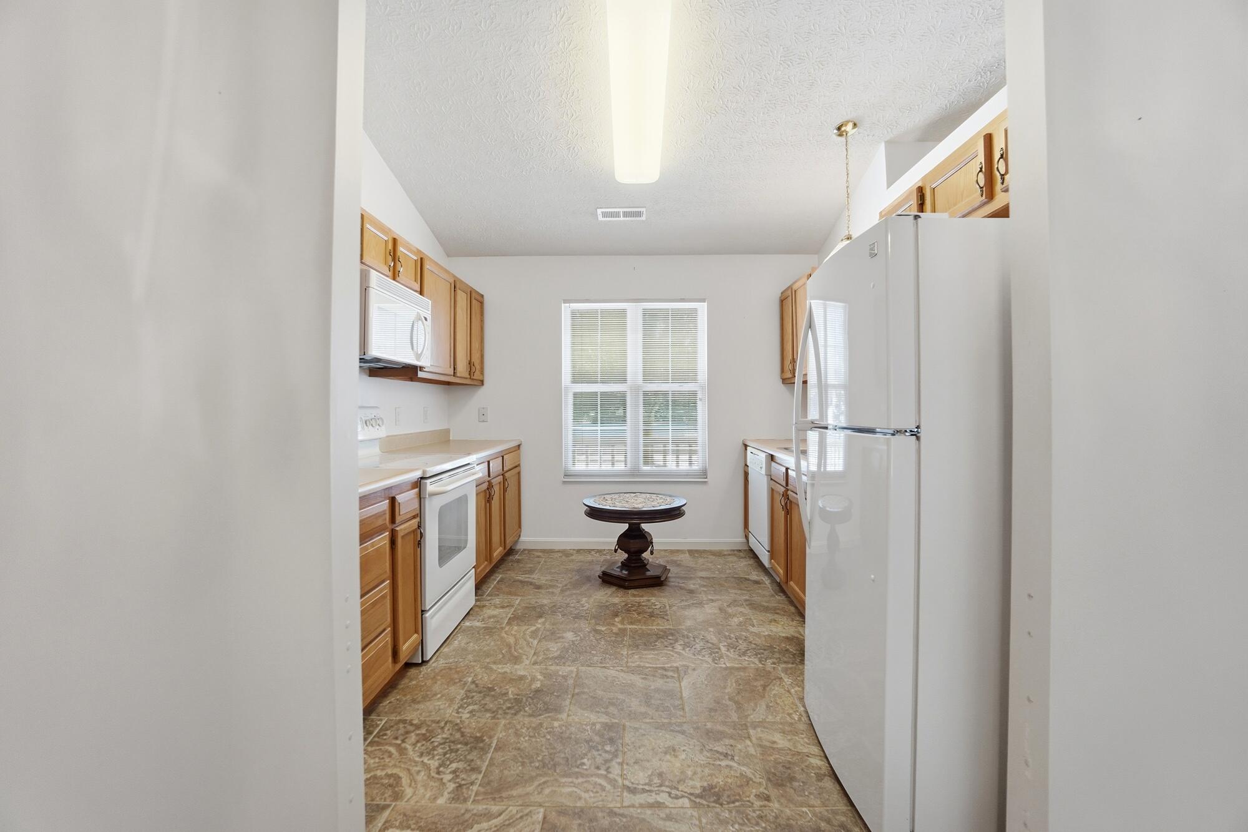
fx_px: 520
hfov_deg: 100.4
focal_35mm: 15
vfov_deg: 77.3
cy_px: 416
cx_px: 624
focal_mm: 10
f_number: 4
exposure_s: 1/1000
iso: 100
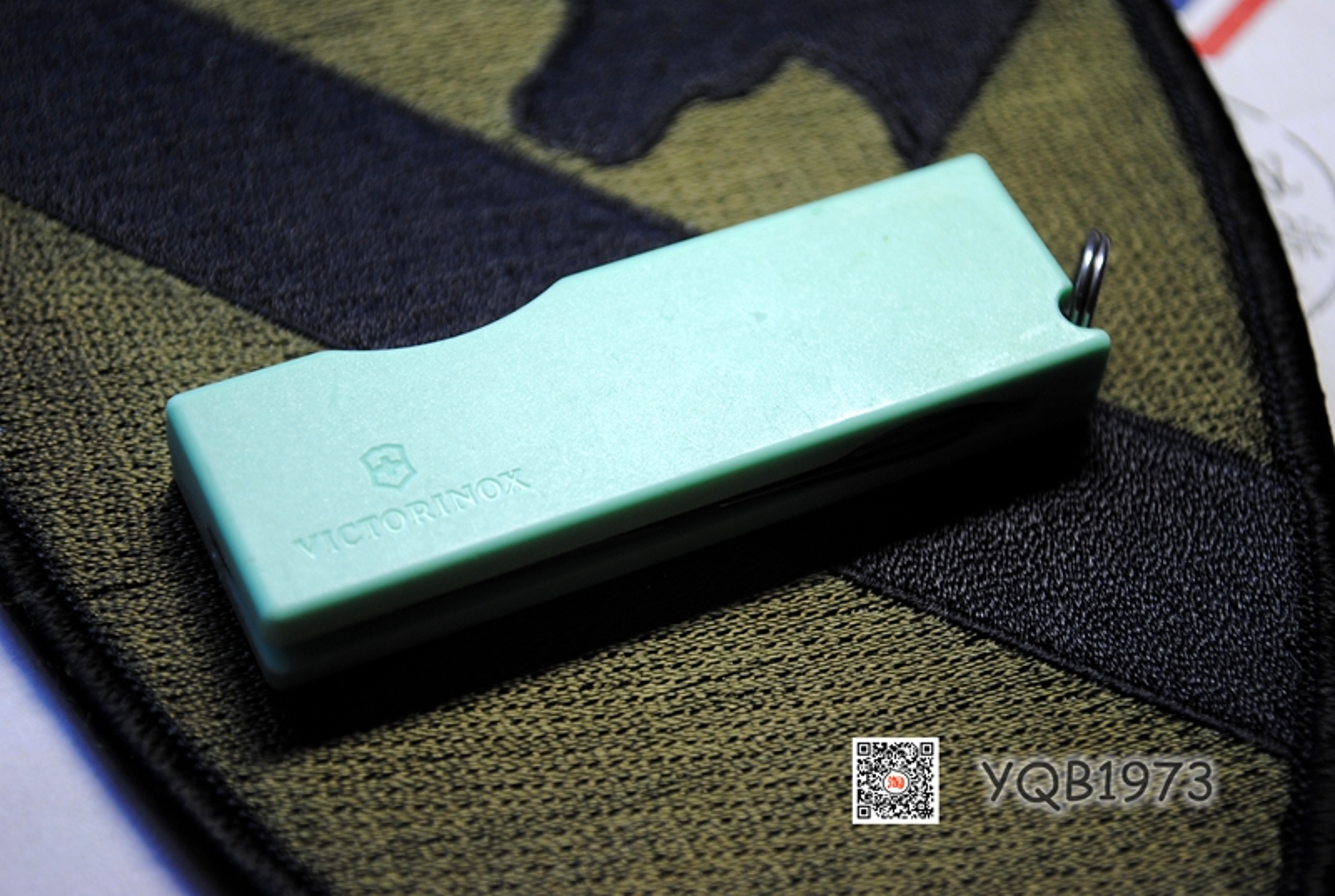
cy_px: 448
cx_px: 668
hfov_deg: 24.6
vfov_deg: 16.6
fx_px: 3066
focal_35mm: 82
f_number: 5.6
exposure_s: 1/30
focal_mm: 55
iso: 200
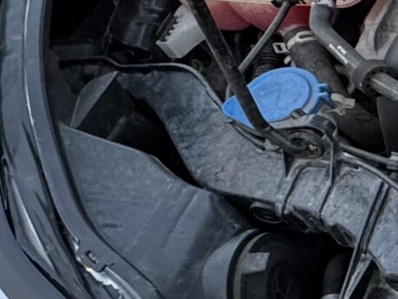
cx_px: 860
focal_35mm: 78
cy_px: 111
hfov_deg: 16.5
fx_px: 898
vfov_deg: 18.9
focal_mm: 2.22
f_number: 2.2
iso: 250
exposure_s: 1/100
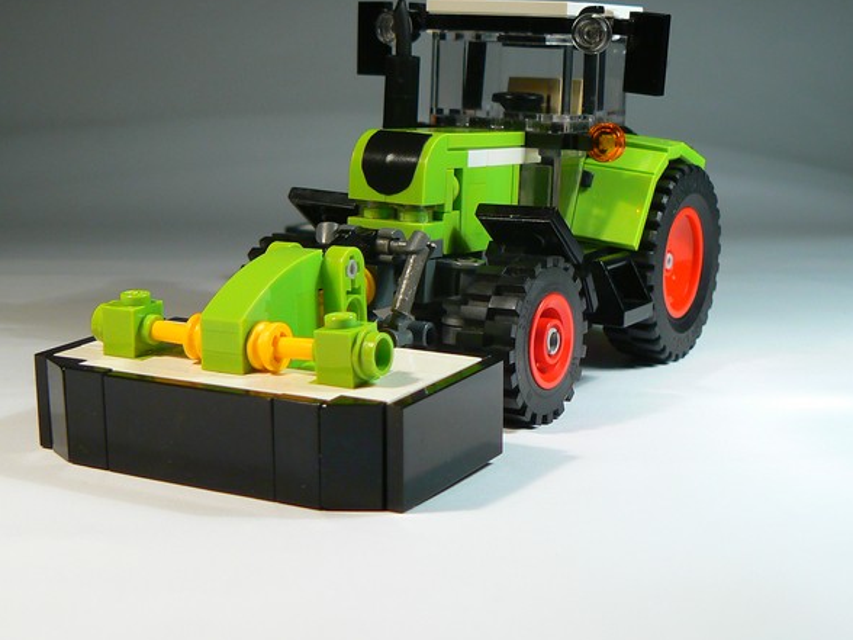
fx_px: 1577
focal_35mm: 64
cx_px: 393
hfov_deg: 30.3
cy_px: 213
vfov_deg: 22.8
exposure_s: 1/30
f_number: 2.8
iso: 80
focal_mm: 7.9
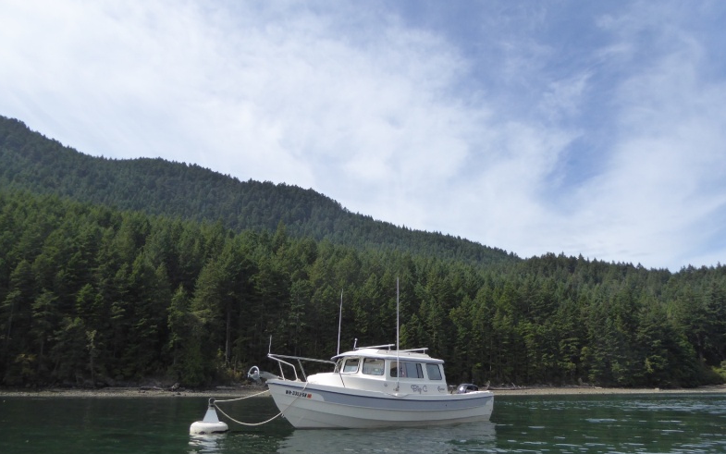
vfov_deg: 45.8
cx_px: 365
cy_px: 270
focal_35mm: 27
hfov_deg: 68.4
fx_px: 534
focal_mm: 4.3
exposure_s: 1/1300
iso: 160
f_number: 3.3
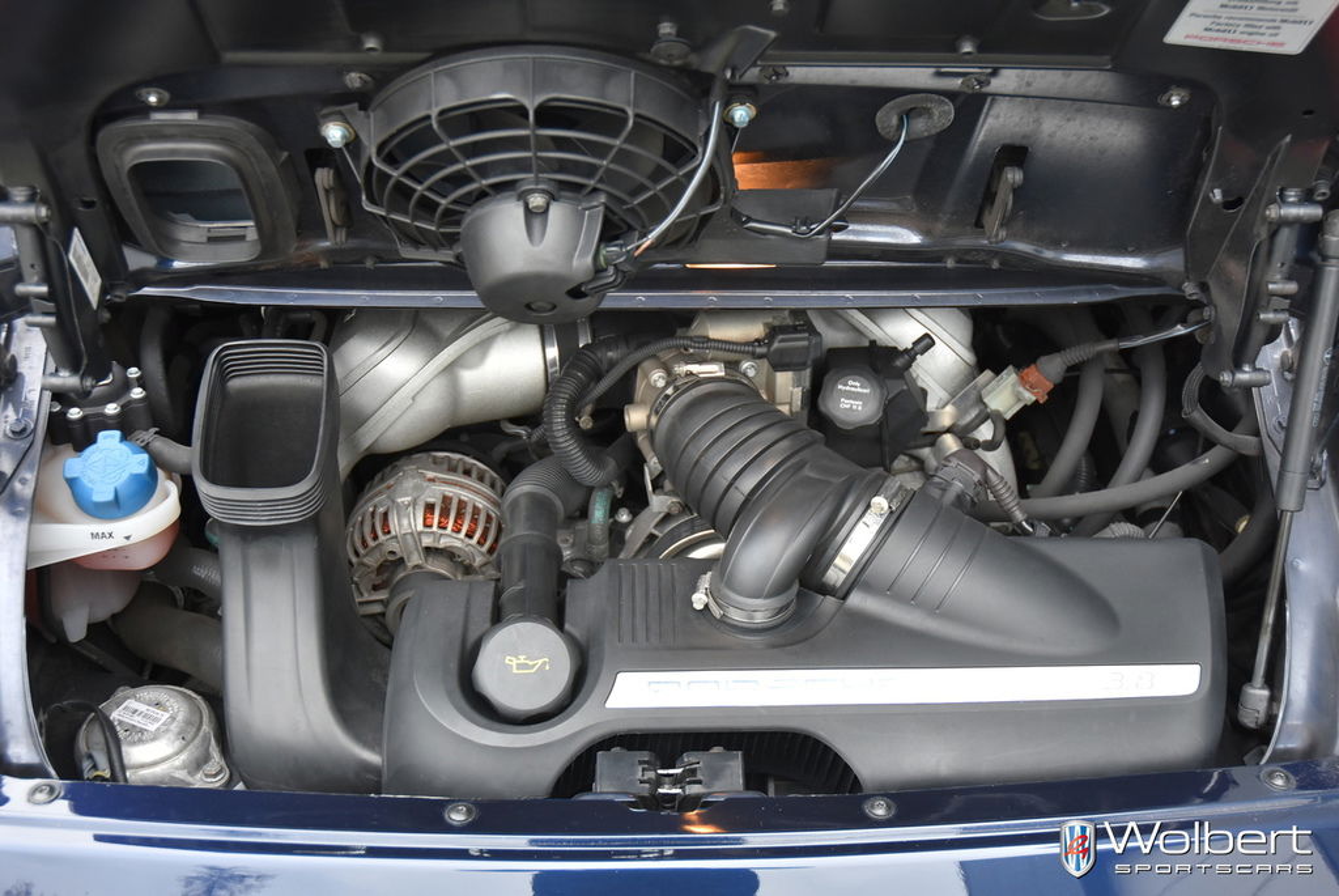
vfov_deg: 30.9
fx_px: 1620
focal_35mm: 44
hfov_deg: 44.9
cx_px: 670
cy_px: 448
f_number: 4.5
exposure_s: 1/80
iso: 800
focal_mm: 29
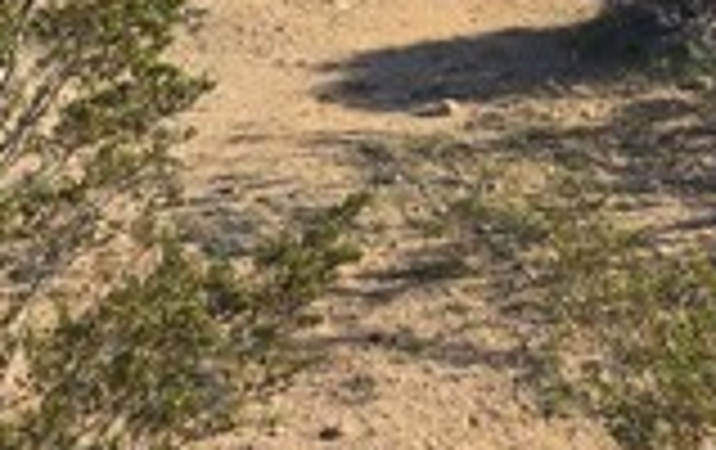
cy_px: -472
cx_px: 338
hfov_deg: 21.2
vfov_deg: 11.9
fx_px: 1916
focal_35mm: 98
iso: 12
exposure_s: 1/673
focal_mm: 6.3
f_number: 1.7
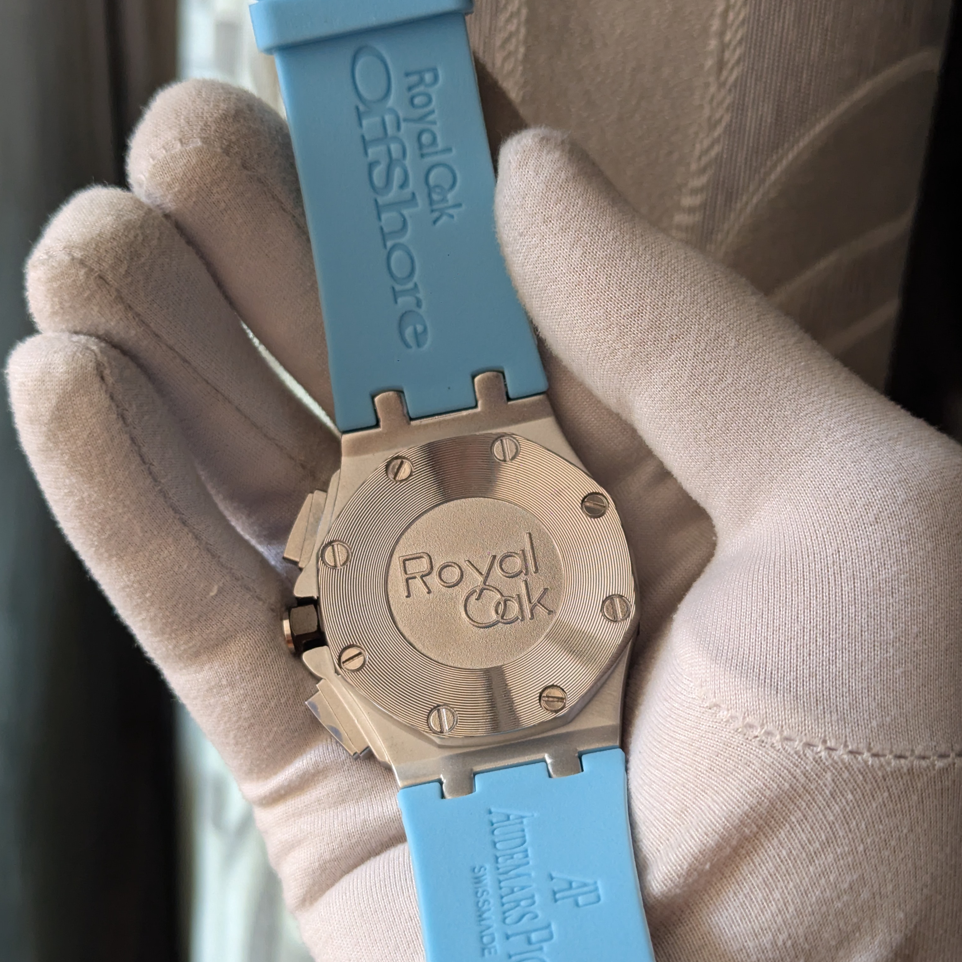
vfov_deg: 30.0
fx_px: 1792
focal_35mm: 57
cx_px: 483
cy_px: 589
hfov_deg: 30.0
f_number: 1.85
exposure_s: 1/171
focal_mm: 6.81
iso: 149
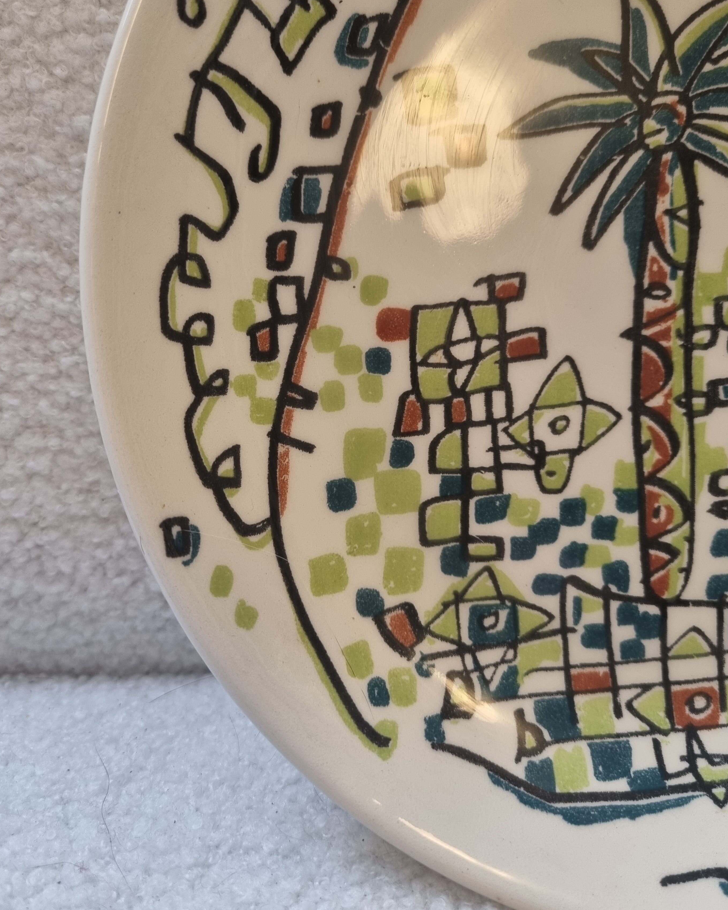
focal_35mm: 30
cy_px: 421
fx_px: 808
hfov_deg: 48.5
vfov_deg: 58.7
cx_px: 349
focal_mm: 5.4
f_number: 1.8
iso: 250
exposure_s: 1/50
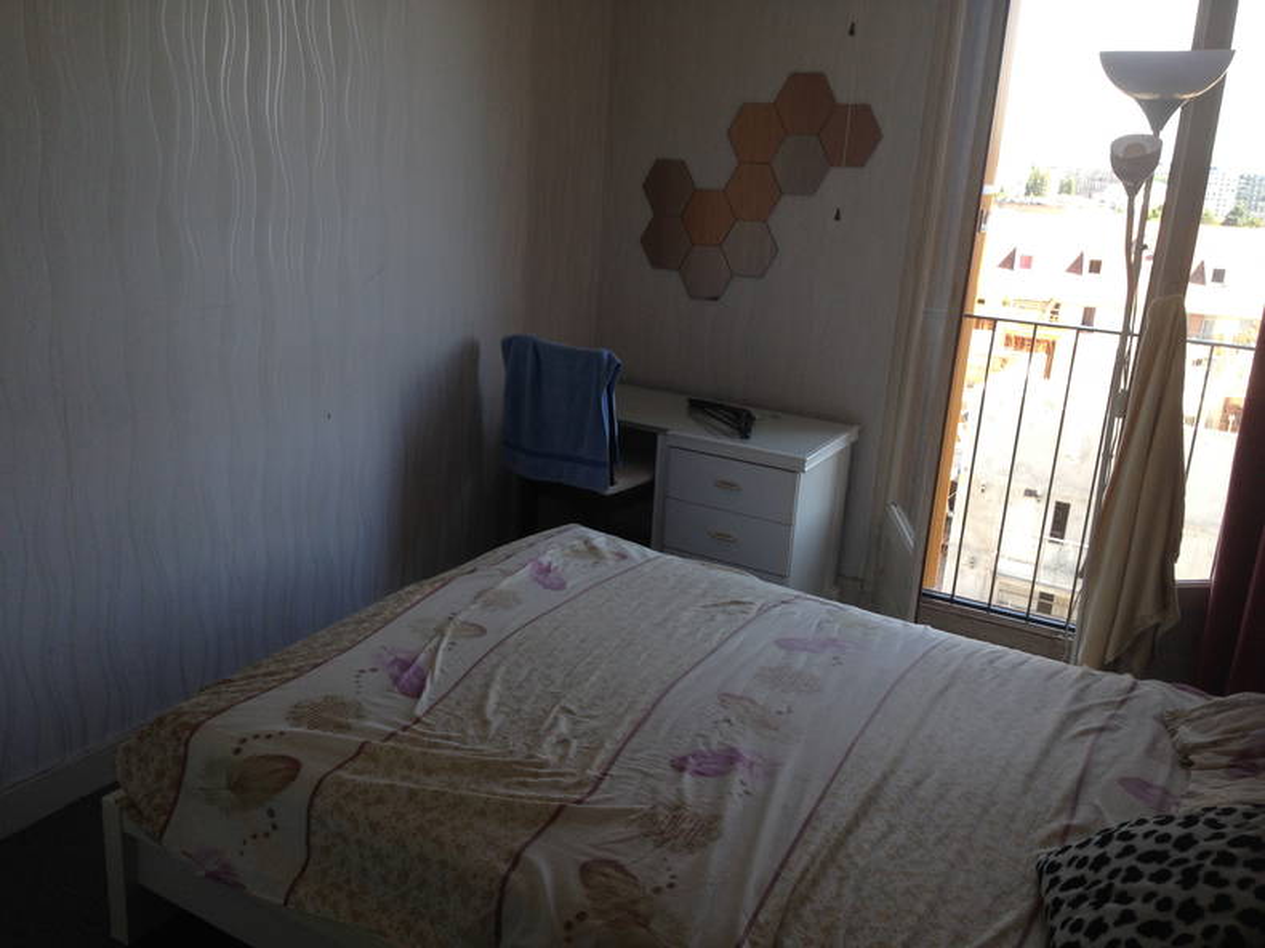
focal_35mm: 33
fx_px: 1206
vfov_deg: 42.9
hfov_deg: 55.4
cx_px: 632
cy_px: 474
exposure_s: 1/140
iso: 50
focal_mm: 4.12
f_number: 2.4
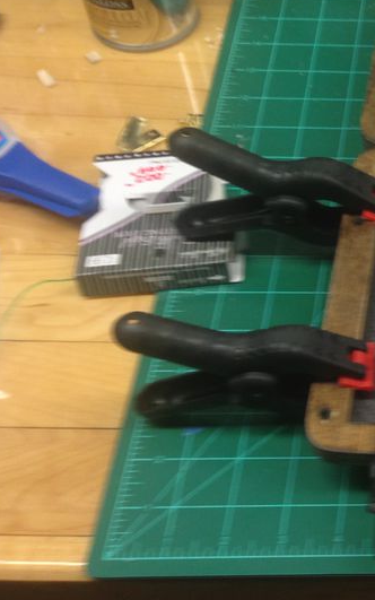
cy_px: 241
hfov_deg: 15.0
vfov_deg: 26.1
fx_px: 1291
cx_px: 602
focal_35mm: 79
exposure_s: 1/30
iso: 50
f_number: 2.4
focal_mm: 4.13
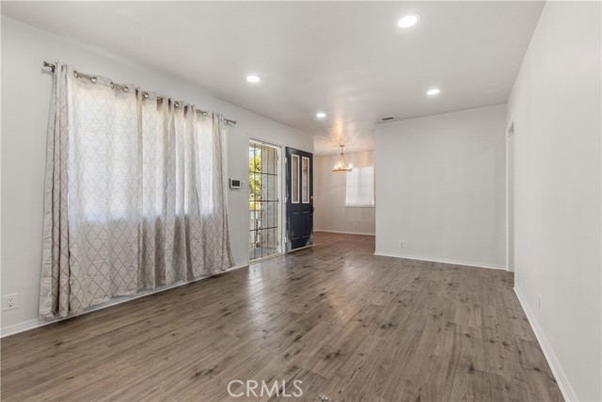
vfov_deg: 77.4
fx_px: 251
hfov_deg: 100.4
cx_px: 301
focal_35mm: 15
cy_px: 201
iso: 400
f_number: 8
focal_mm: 10
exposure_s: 1/50
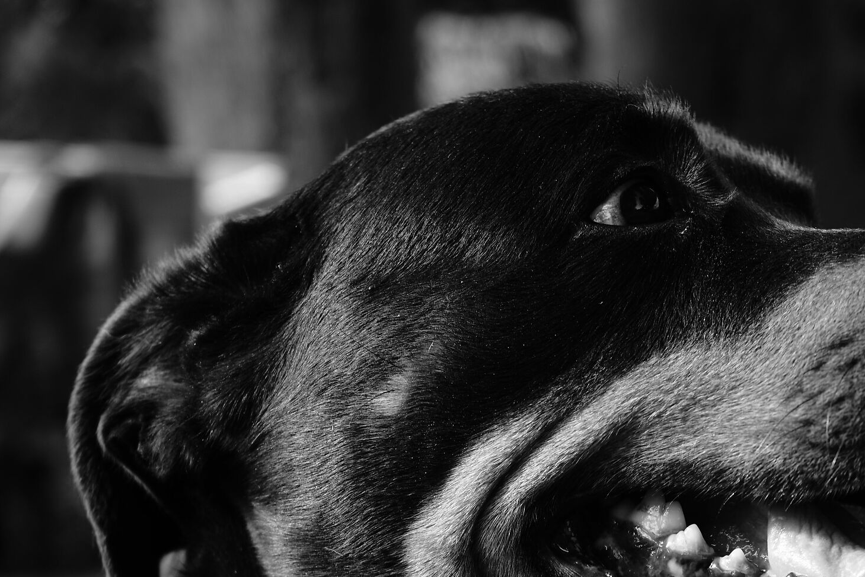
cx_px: 521
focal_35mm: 102
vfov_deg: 13.4
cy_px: 432
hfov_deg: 20.0
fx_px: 2451
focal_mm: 62
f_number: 5.6
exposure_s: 1/100
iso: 100
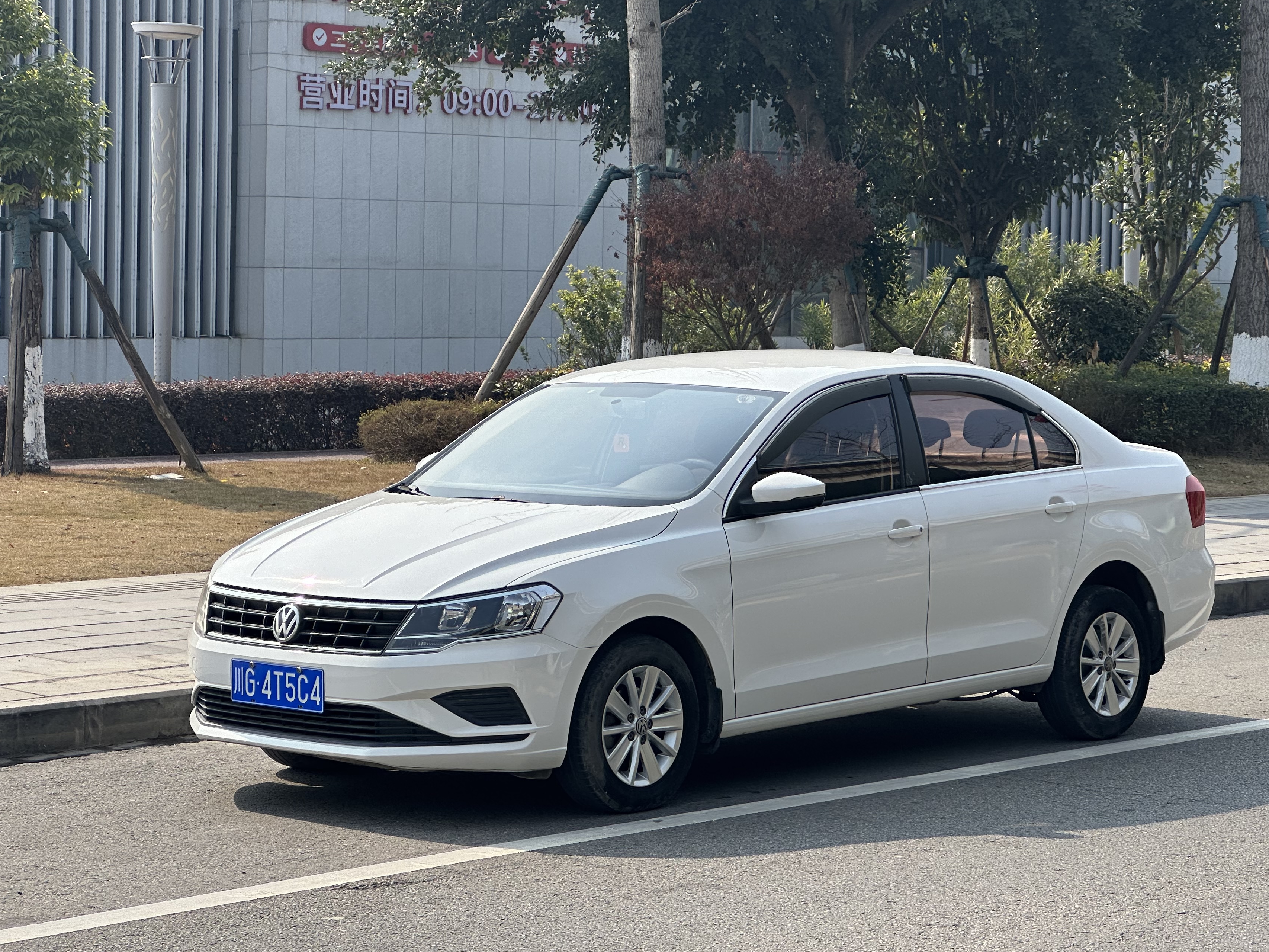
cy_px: 421
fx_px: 3336
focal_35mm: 91
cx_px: 662
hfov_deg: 21.5
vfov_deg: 16.2
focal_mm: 9
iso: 32
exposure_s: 1/797
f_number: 2.8
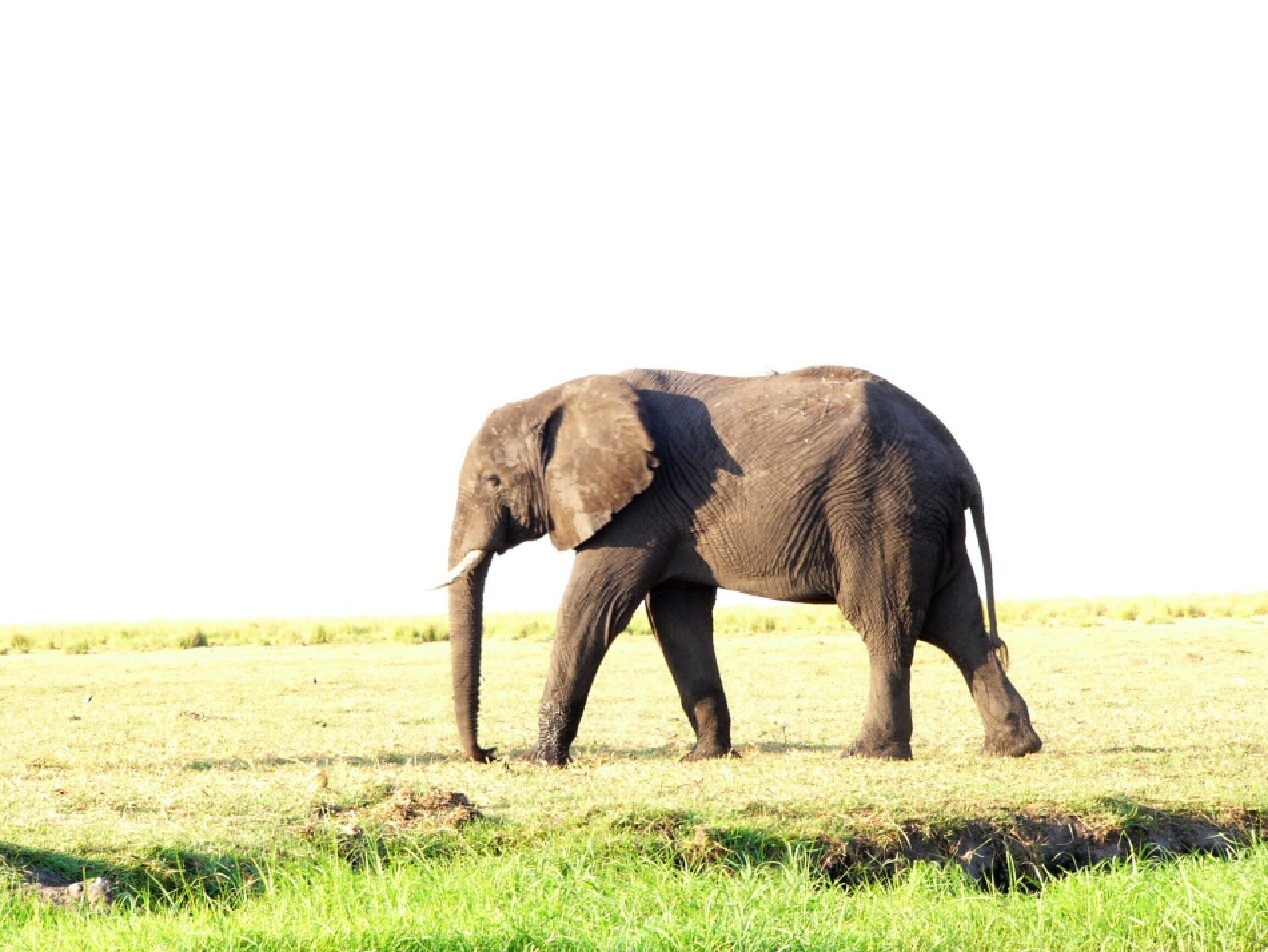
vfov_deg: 9.1
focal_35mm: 164
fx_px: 6009
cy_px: 476
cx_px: 634
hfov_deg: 12.0
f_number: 8
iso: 100
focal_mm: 27.2
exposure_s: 1/30
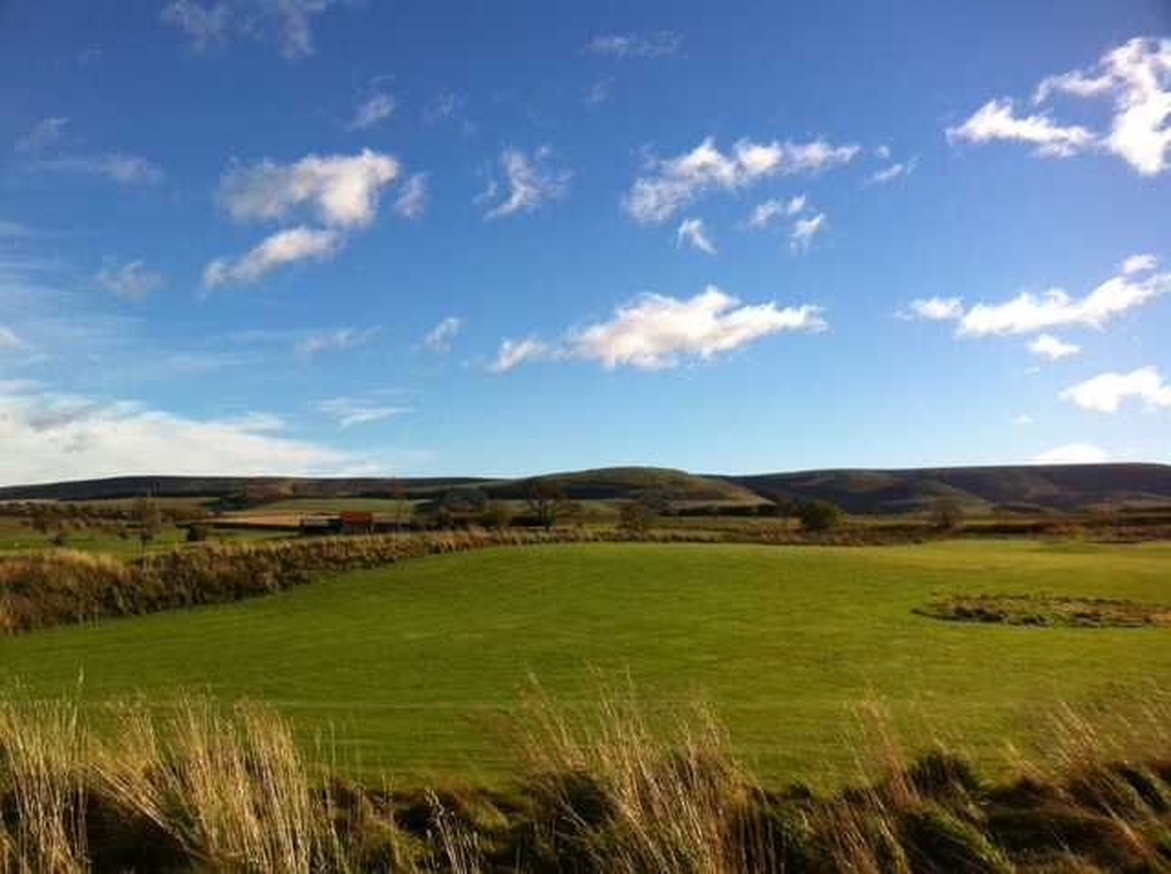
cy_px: 437
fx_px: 1182
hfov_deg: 52.7
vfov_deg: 40.6
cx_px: 586
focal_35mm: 35
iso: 80
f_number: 2.8
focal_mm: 3.85
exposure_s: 1/1676
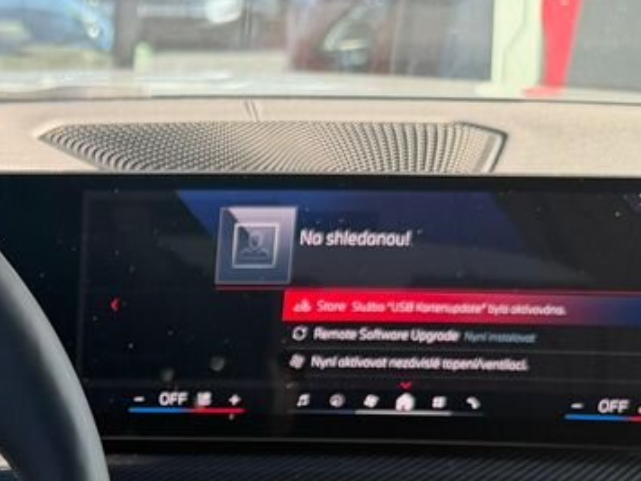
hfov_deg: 25.9
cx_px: -79
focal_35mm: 69
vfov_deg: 20.1
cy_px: 567
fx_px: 1278
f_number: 1.78
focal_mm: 6.76
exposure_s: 1/243
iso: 250
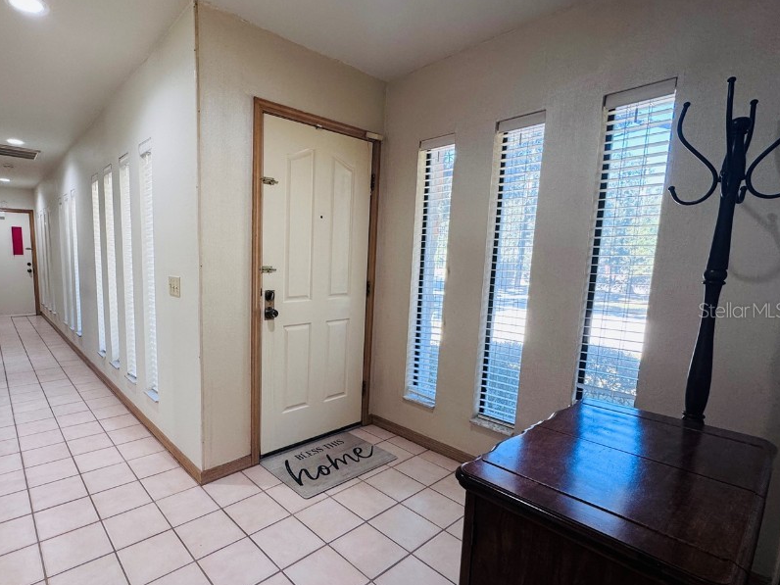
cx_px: 289
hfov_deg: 85.9
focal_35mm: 18
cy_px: 310
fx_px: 406
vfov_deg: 71.5
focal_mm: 2.22
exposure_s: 1/120
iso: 160
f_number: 2.2
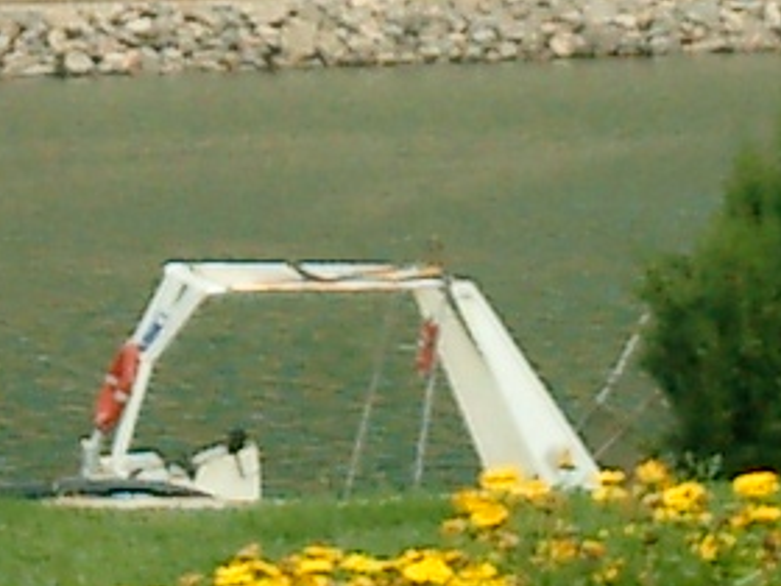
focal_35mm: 206
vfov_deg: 7.1
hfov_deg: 9.6
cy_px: -366
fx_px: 4648
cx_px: 318
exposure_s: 1/1250
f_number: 3.2
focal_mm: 7.5
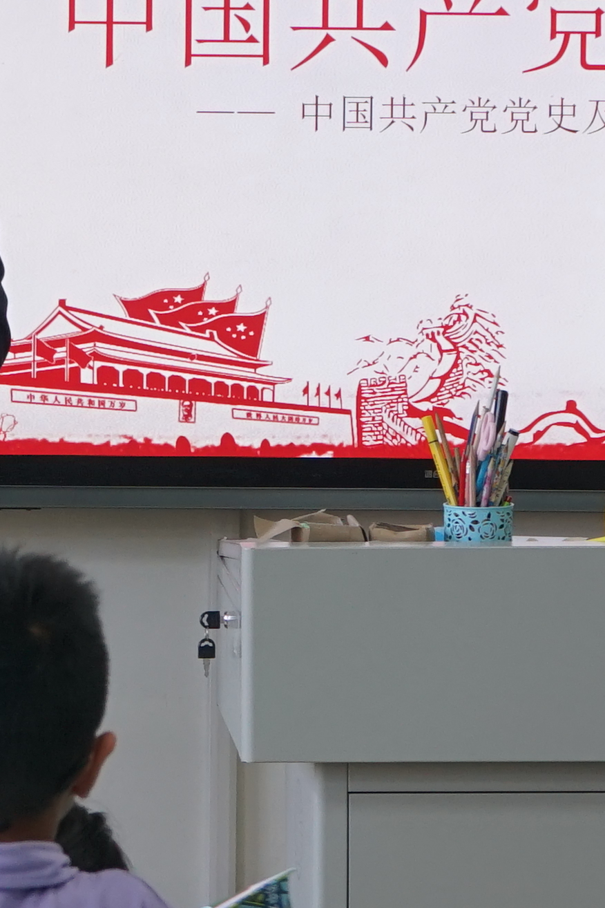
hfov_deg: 6.5
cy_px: 348
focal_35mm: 210
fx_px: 5293
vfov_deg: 9.8
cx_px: -30
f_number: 5.6
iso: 500
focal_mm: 46
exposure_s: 1/80
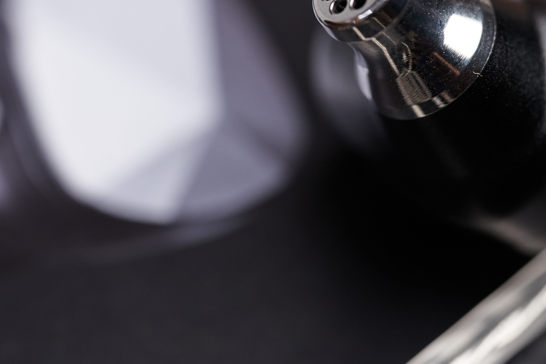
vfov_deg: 9.3
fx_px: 2214
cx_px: 375
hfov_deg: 14.0
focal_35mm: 146
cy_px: 0
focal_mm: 70
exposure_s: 1/80
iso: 400
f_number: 5
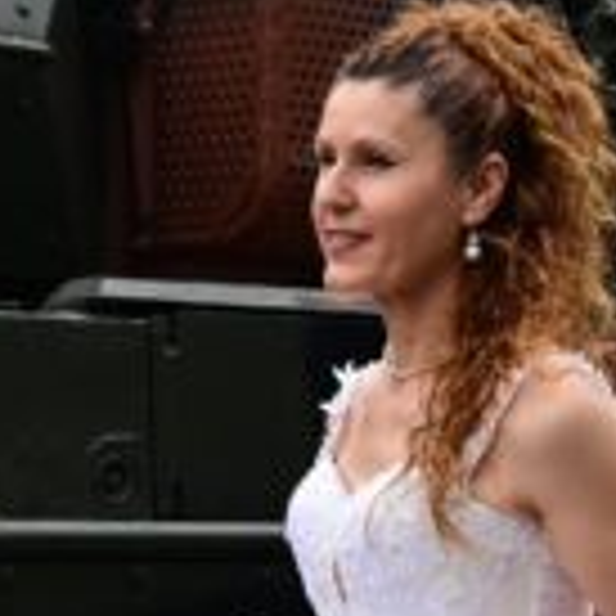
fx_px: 3584
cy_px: 591
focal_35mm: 178
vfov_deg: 9.8
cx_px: 373
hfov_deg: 9.8
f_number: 5
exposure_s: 1/640
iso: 250
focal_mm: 28
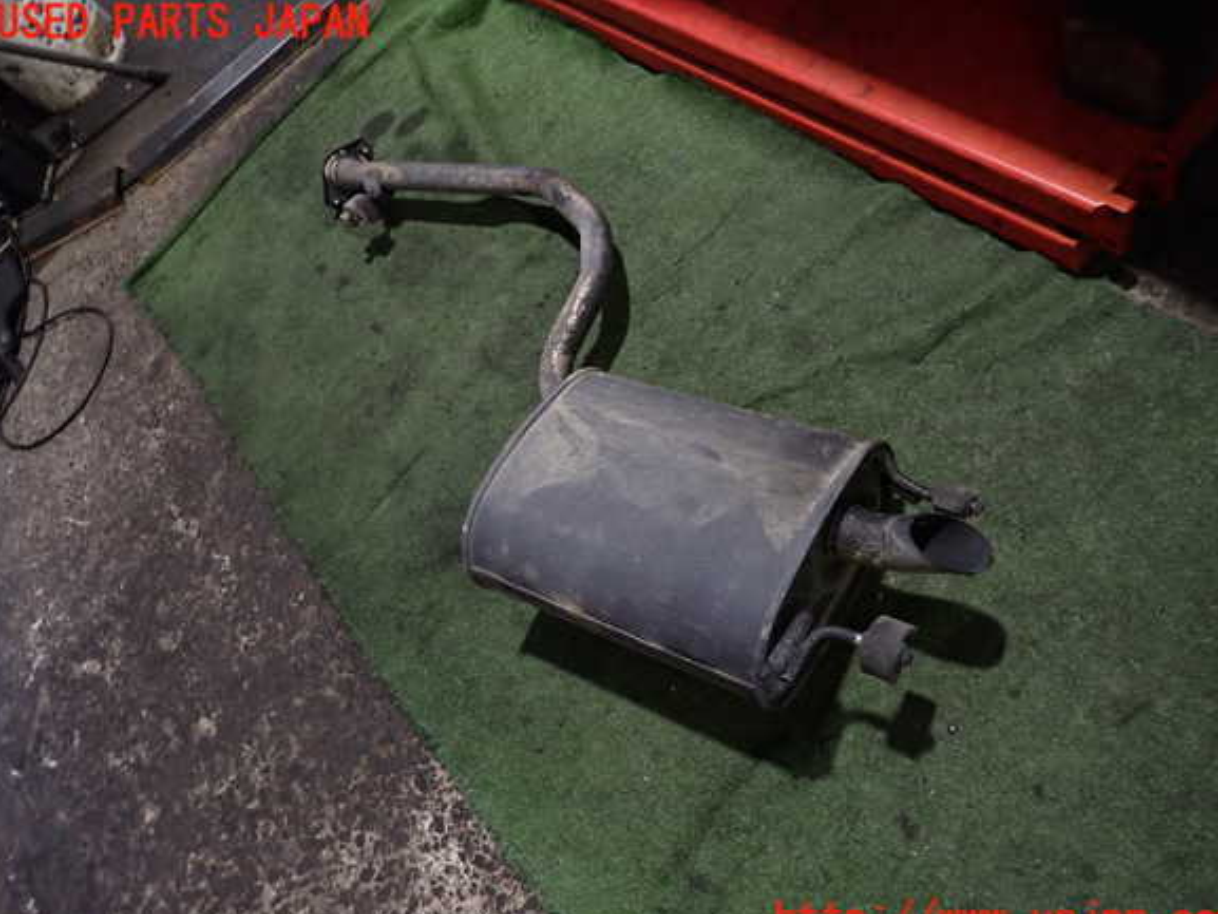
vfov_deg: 53.1
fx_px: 915
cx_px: 618
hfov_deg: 67.3
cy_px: 473
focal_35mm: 26
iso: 320
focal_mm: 4.5
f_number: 2
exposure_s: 1/30
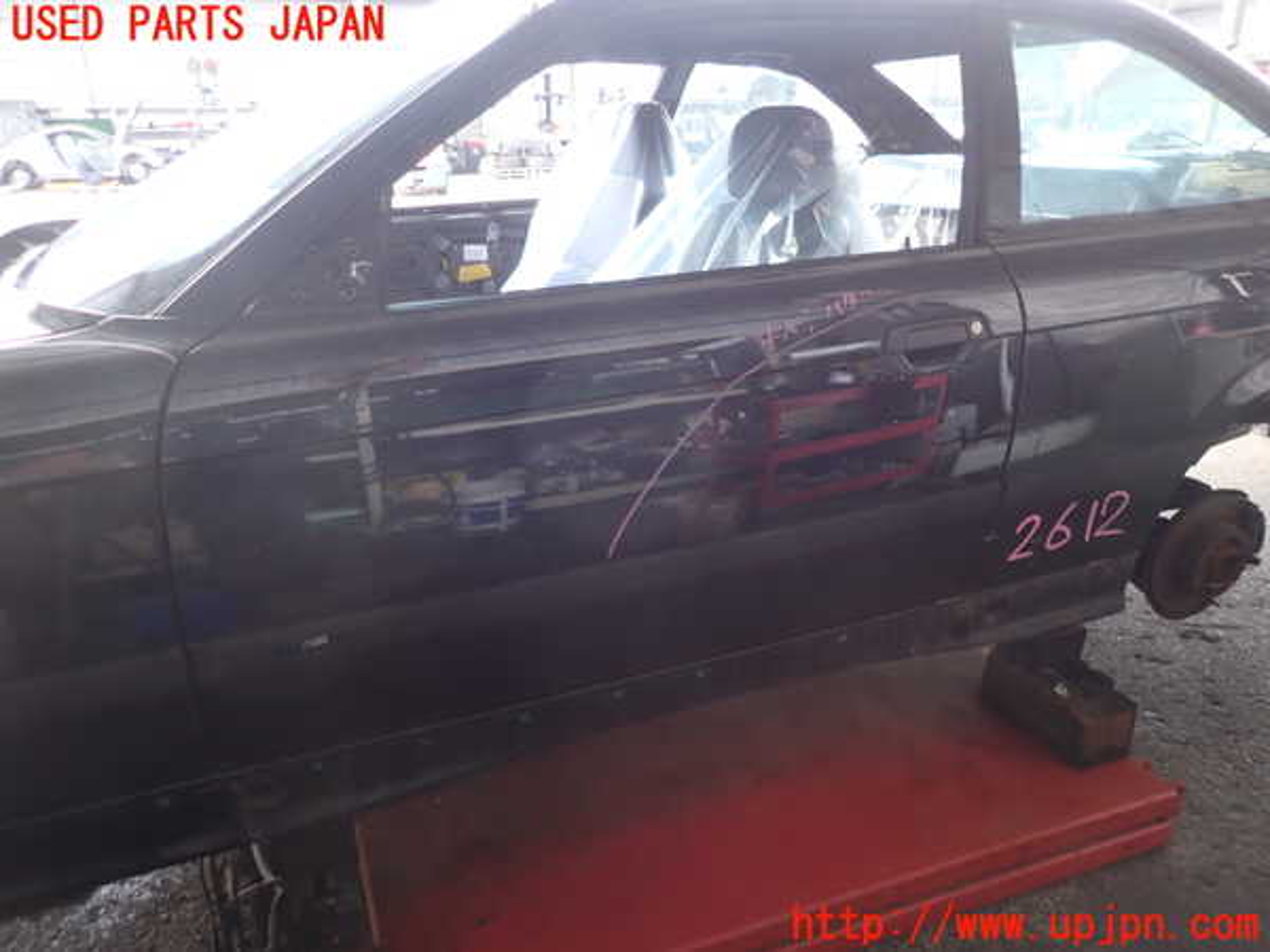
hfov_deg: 69.4
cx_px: 635
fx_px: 917
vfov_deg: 54.9
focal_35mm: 25
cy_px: 476
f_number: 2
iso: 125
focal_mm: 4.5
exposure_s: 1/60
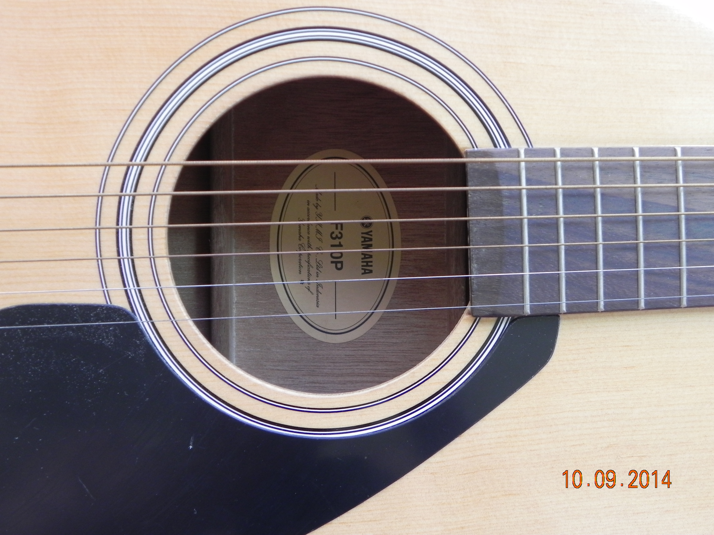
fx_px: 763
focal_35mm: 37
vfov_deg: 38.7
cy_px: 268
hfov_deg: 50.1
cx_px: 357
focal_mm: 6.6
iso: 189
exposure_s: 1/125
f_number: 3.2
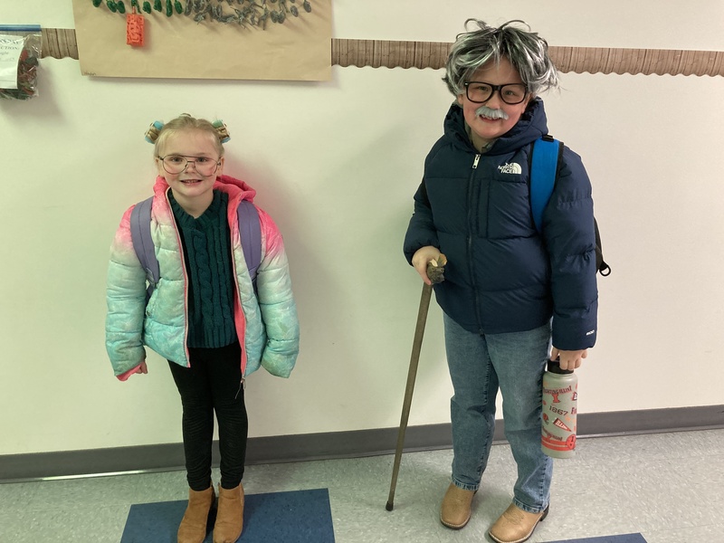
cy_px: 272
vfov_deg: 49.7
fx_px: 586
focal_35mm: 28
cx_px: 362
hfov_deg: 63.4
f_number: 1.8
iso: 250
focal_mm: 3.99
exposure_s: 1/60
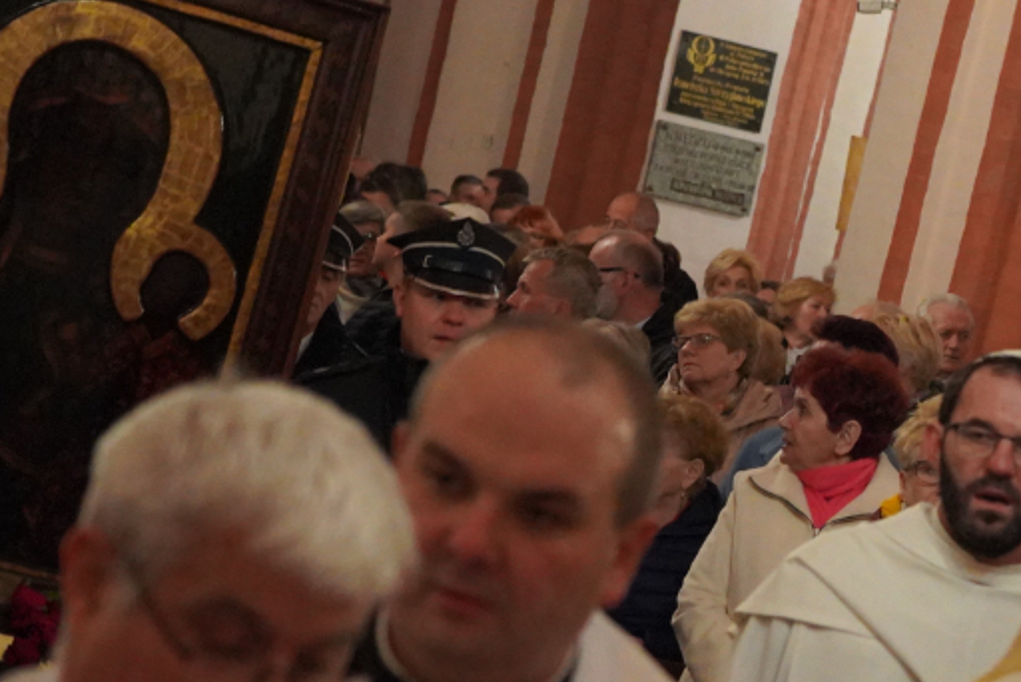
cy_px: 593
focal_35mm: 137
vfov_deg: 10.0
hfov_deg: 14.7
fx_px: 3888
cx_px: 1011
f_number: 4
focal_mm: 54
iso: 10000
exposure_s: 1/160
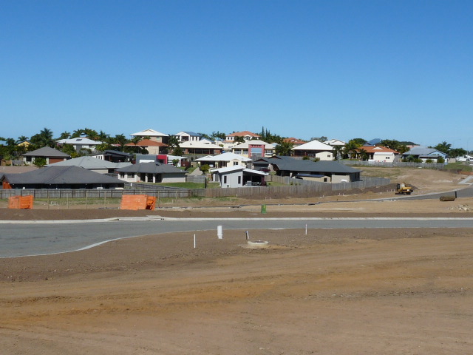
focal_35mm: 47
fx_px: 642
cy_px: 178
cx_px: 236
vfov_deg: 30.9
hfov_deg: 40.4
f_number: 8
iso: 100
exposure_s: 1/400
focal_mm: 4.8
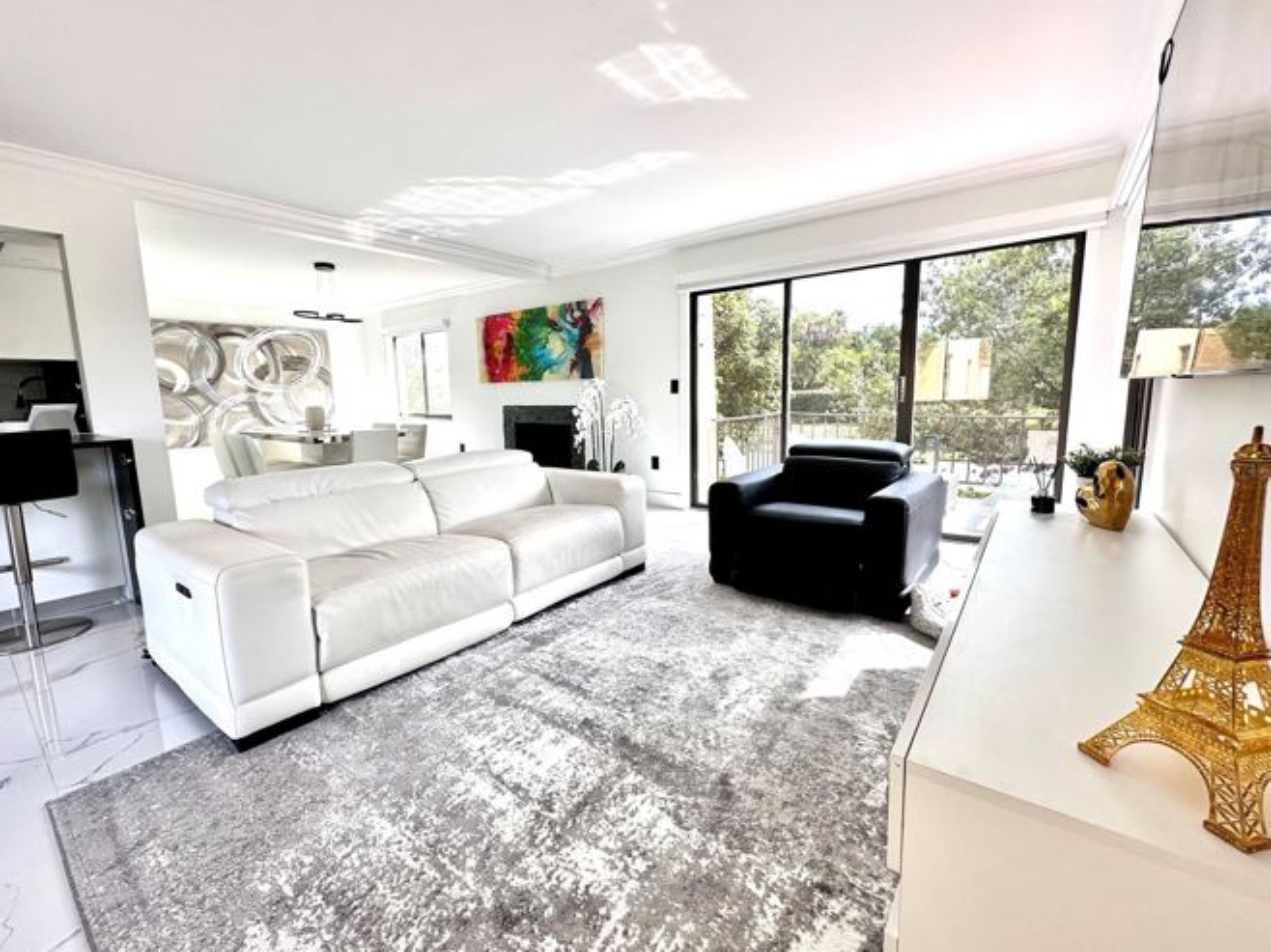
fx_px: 551
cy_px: 471
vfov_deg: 81.7
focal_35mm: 15
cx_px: 627
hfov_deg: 98.2
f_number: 2.2
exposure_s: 1/99
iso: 40
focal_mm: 2.22
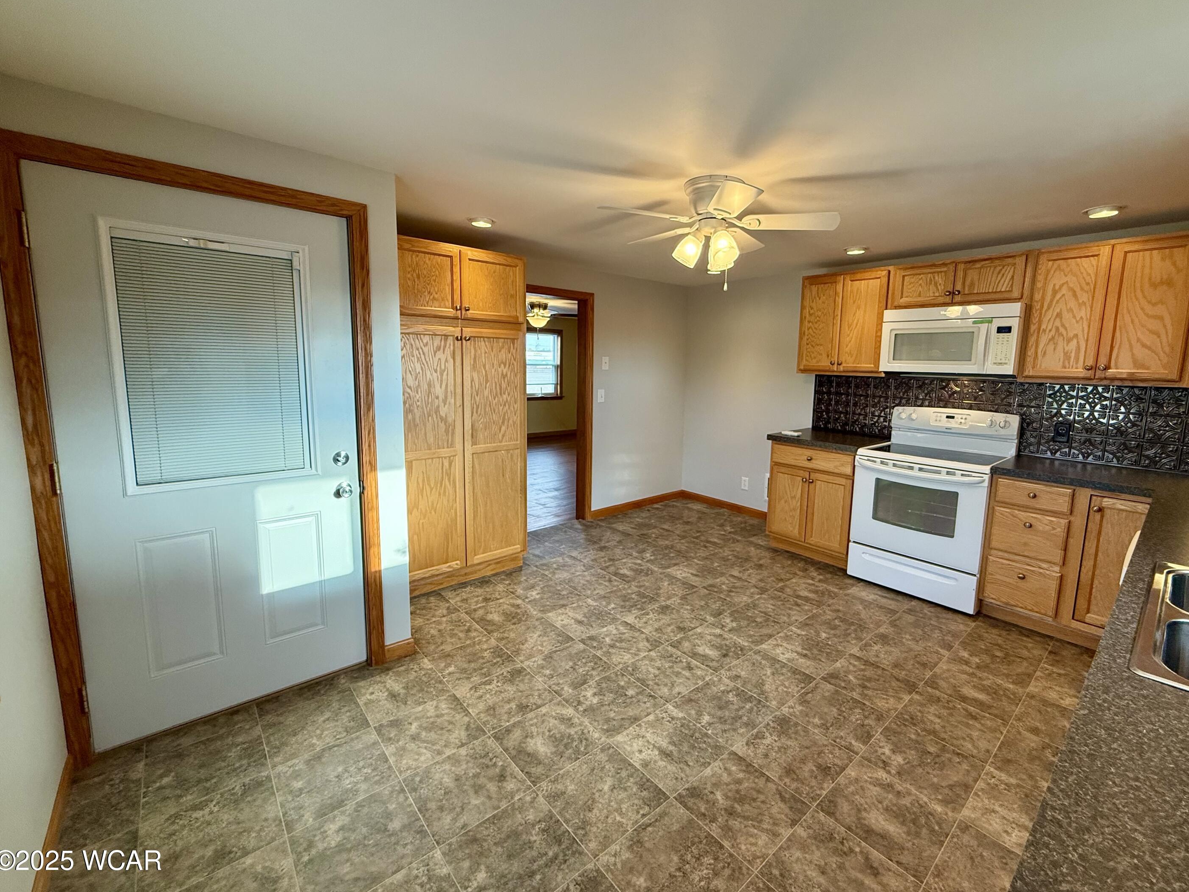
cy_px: 426
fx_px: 515
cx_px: 630
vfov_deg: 81.7
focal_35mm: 15
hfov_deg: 98.1
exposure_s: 1/120
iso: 200
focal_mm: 2.22
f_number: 2.2
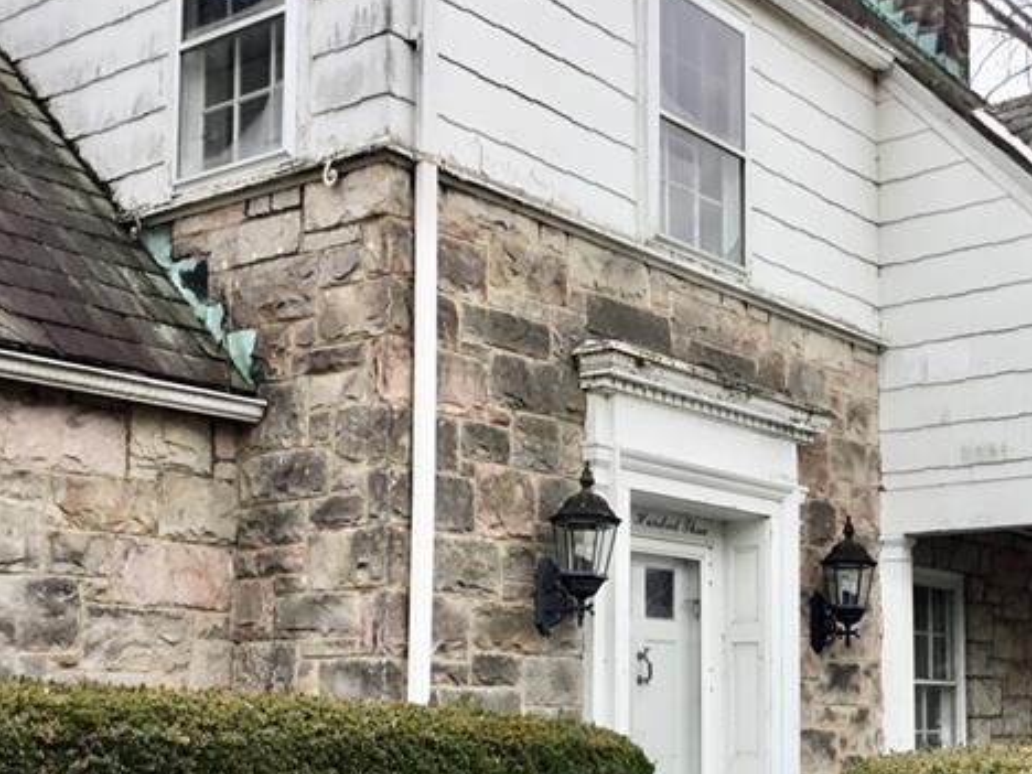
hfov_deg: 35.8
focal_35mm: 53
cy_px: 560
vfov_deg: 27.2
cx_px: 701
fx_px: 1580
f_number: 2.4
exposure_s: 1/120
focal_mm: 3.3
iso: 25
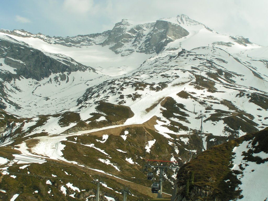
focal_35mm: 63
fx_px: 488
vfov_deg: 23.3
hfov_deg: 30.7
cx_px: 134
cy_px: 100
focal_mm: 9.7
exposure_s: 1/400
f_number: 6.3
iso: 50
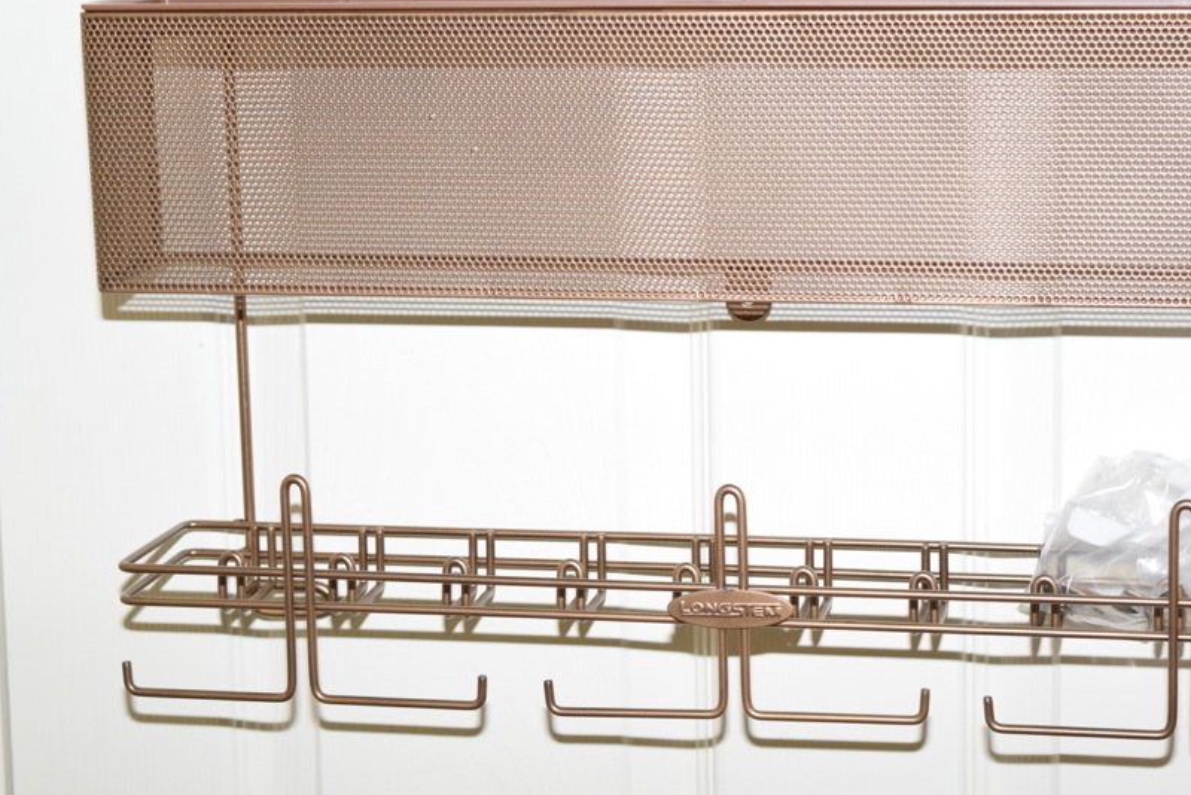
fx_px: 2978
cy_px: 334
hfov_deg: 22.6
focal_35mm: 90
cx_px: 724
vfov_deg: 15.2
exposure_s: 1/60
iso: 1250
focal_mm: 48
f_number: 5.3
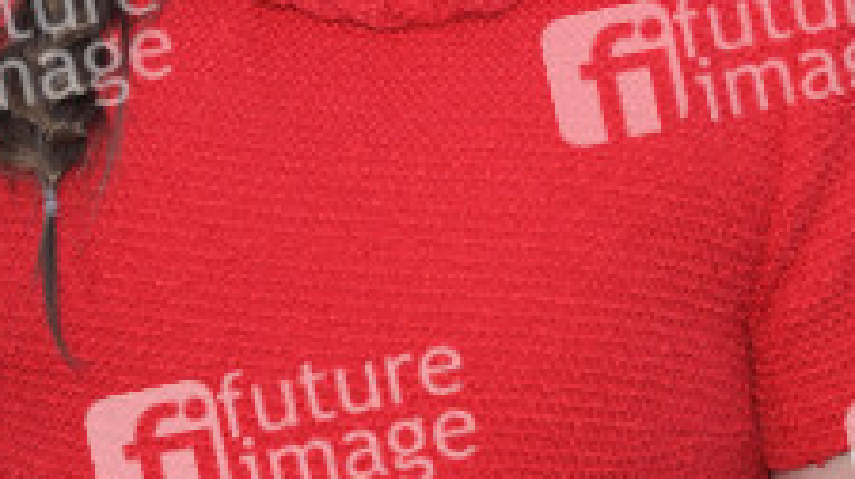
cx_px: 393
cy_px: -133
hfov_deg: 9.3
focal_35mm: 233
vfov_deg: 5.2
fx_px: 5277
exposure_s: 1/250
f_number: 6.3
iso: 320
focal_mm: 125
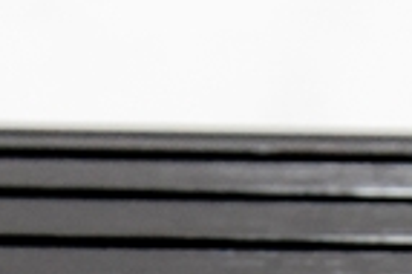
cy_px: 675
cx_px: 553
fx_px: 5850
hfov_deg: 4.0
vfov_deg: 2.7
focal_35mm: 512
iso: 500
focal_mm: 45
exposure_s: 1/50
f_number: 8
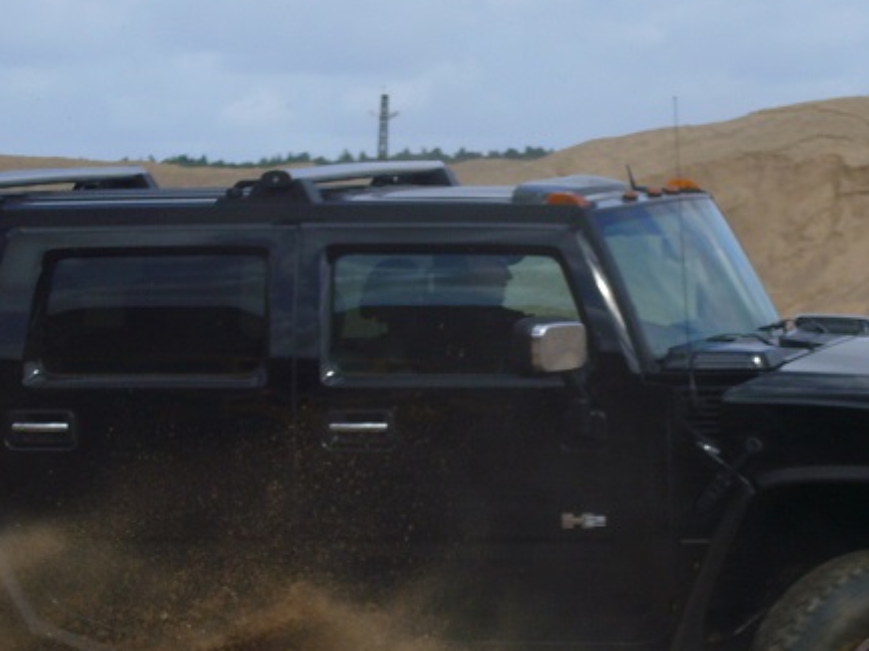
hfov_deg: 11.9
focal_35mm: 166
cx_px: 411
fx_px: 4164
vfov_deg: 8.9
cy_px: 406
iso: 80
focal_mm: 16.8
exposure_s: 1/400
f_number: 5.6
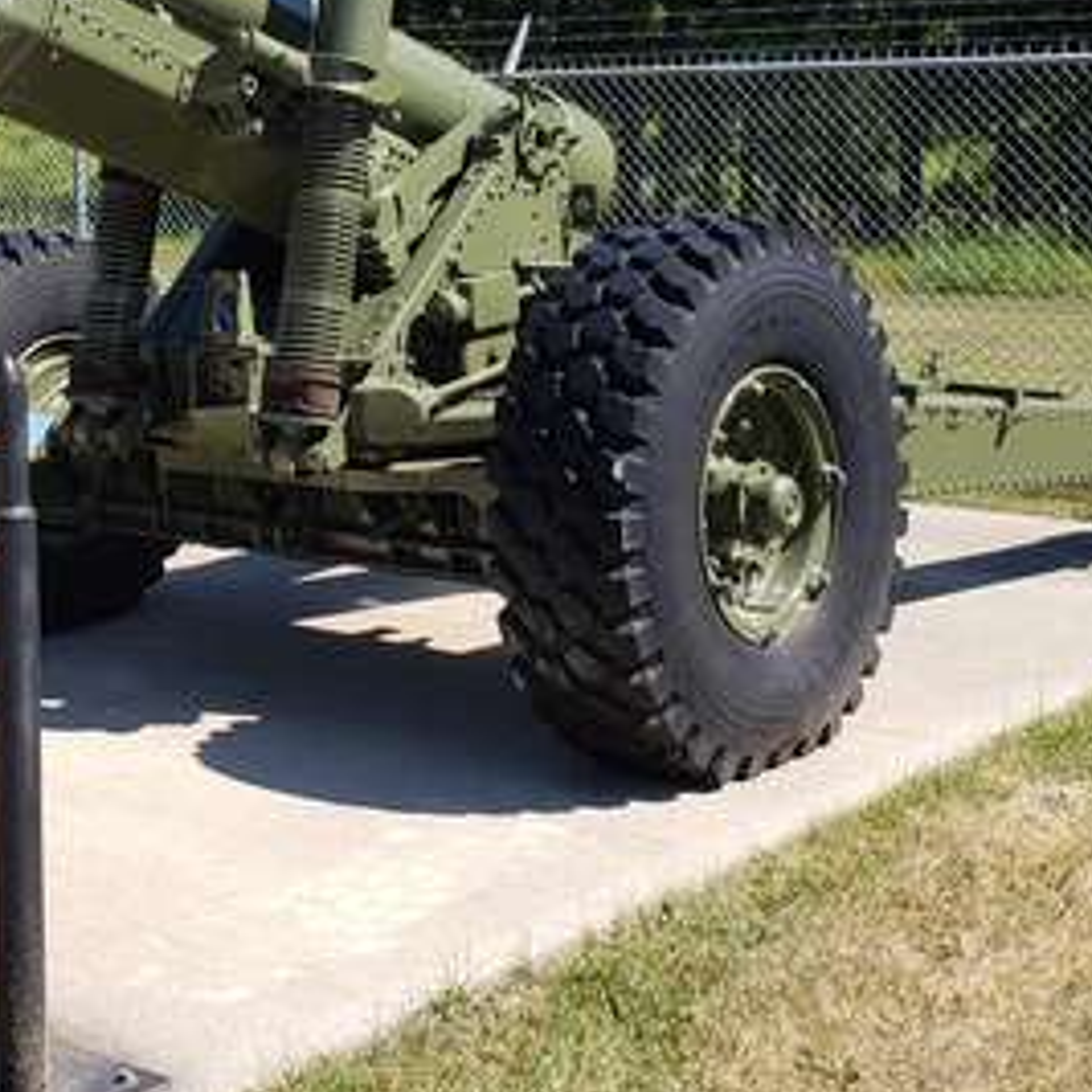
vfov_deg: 25.8
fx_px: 2356
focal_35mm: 66
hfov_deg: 25.4
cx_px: 139
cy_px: 266
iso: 50
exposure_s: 1/838
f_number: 2.4
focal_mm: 4.3
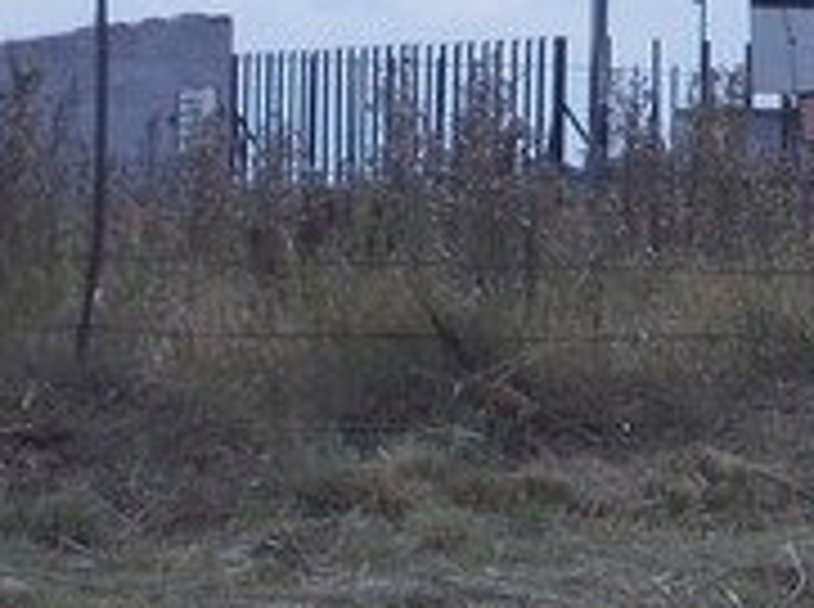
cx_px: 1070
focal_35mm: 301
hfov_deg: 6.5
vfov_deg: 4.9
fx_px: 7064
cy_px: -59
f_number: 8.6
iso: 80
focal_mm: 10
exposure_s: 1/250
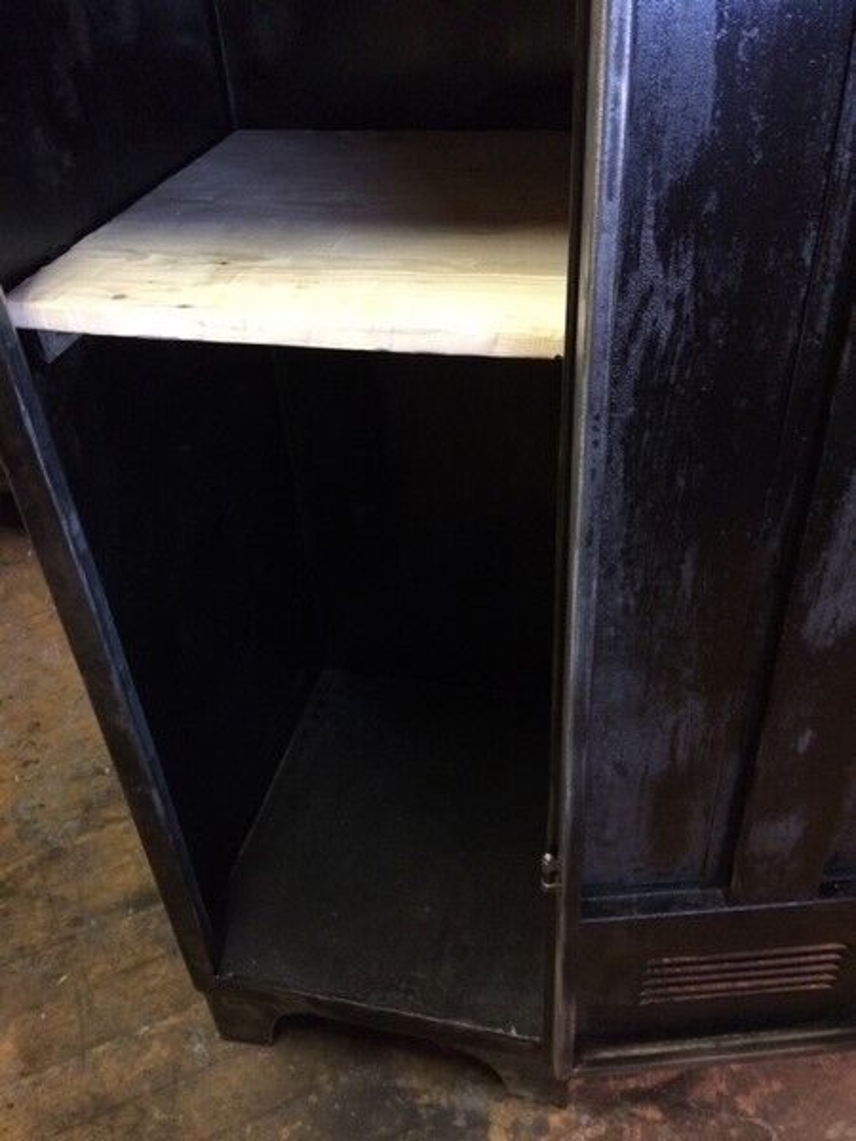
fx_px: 956
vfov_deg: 61.7
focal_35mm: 29
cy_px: 570
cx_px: 428
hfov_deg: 48.2
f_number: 2.2
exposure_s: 1/17
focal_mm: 4.15
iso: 500
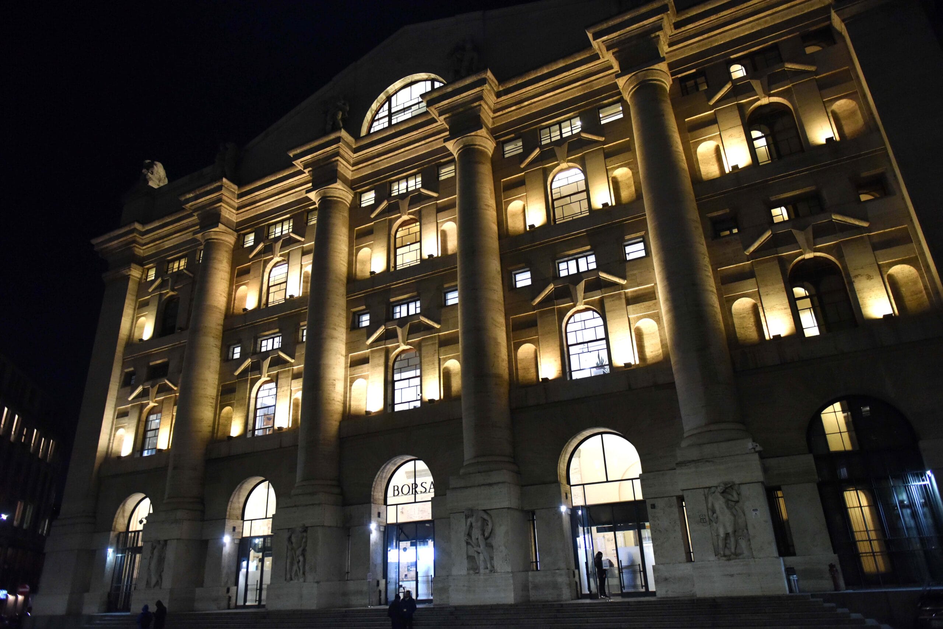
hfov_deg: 73.7
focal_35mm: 24
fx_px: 629
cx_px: 472
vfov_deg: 53.2
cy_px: 314
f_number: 2.8
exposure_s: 1/200
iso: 5000
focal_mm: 24
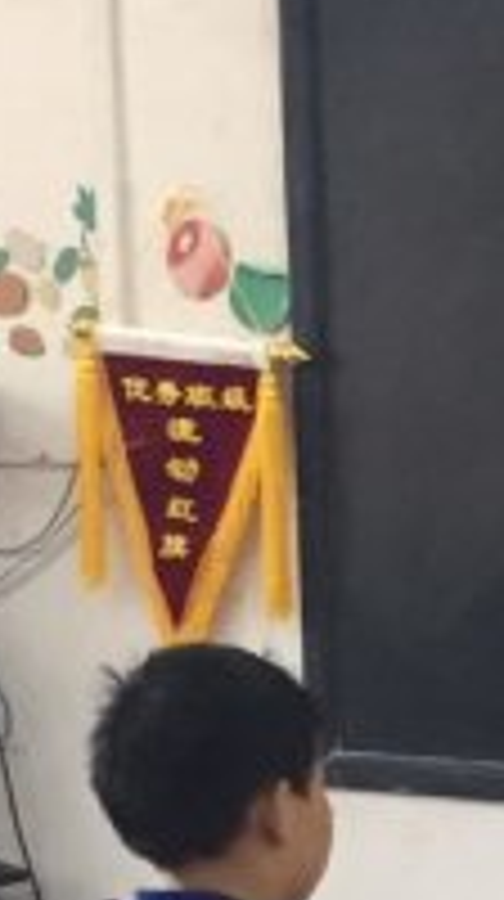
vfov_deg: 15.3
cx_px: 1264
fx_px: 3218
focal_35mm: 135
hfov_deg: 8.2
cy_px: 1127
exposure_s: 1/33
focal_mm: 4.15
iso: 200
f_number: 2.2
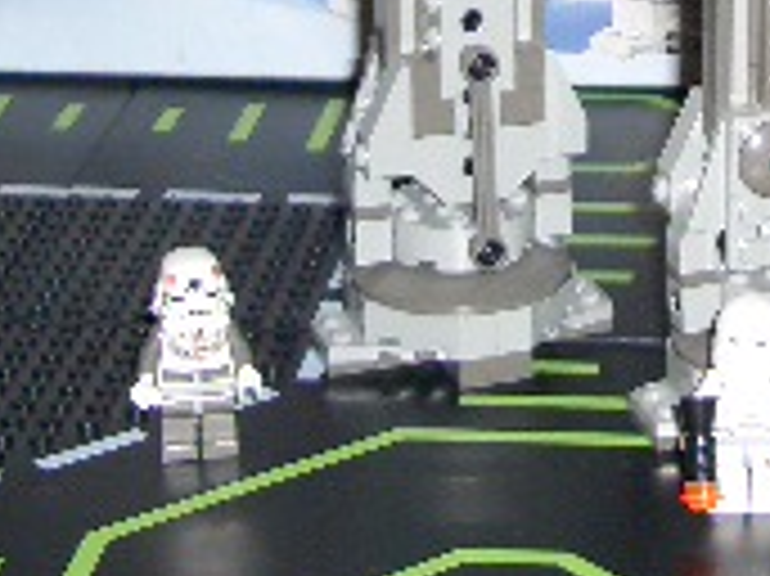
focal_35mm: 131
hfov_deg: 14.9
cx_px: 698
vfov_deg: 10.9
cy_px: -297
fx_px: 2912
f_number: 2.6
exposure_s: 1/60
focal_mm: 5.8
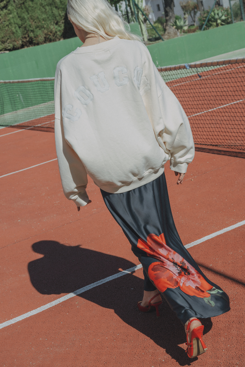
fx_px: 561
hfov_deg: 24.6
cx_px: 122
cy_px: 184
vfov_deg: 36.2
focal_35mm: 55
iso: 125
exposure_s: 1/1250
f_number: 8
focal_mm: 55
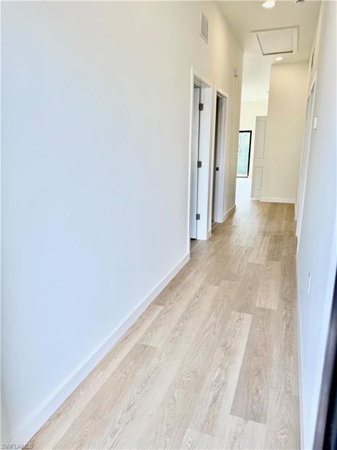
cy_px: 225
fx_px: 312
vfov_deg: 71.6
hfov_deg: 56.8
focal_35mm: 24
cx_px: 168
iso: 100
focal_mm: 6.76
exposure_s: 1/389
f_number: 1.78
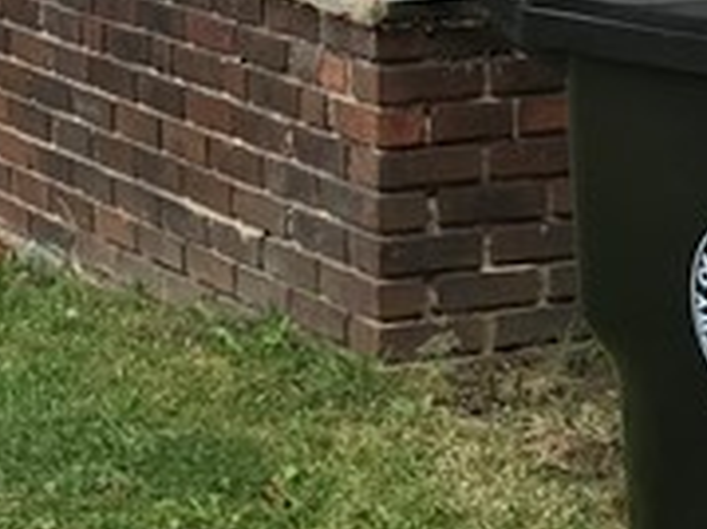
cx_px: 379
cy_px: -280
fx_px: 3266
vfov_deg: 9.0
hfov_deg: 12.4
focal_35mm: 160
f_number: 1.8
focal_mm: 3.99
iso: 20
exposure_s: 1/151
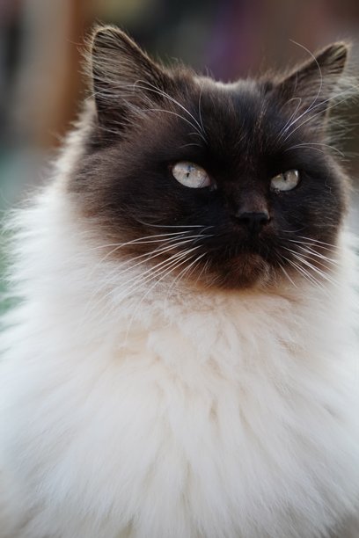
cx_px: 180
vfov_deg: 14.8
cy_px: 269
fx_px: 2079
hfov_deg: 9.9
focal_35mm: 139
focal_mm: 139
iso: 2500
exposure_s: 1/1600
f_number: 5
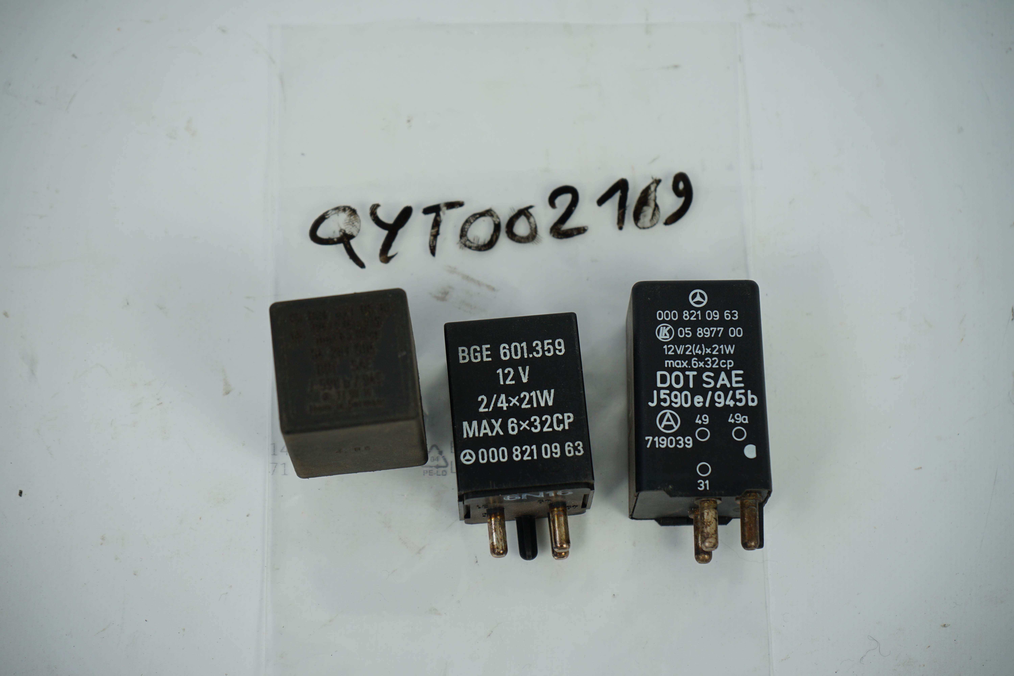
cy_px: 338
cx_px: 507
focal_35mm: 70
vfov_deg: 19.5
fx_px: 1972
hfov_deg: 28.8
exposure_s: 1/200
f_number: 7.1
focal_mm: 70
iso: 200
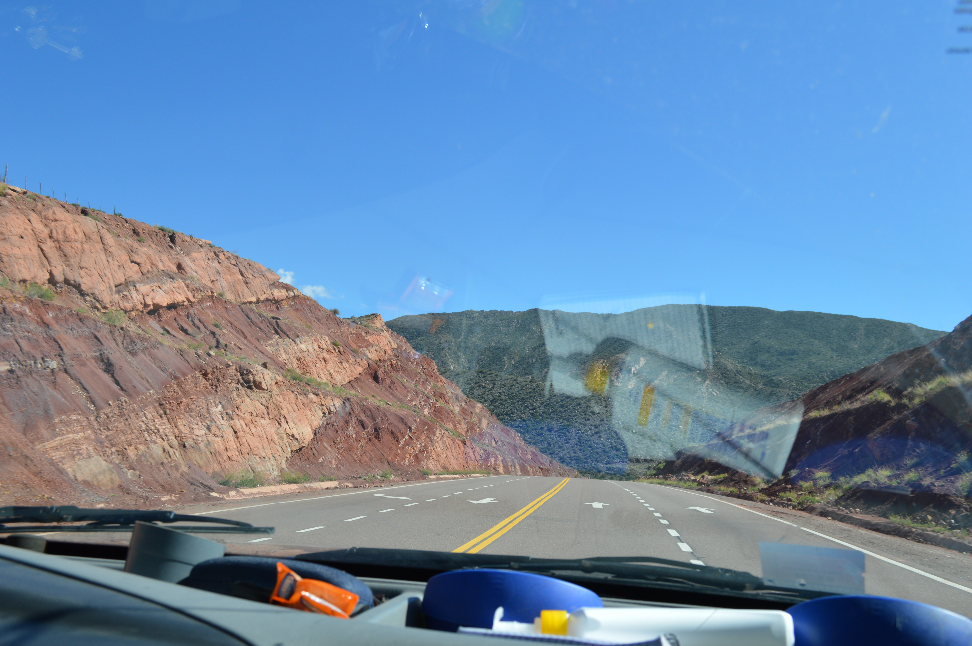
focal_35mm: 33
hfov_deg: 57.3
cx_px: 486
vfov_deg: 39.9
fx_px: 890
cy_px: 323
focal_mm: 22
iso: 100
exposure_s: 1/250
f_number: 8
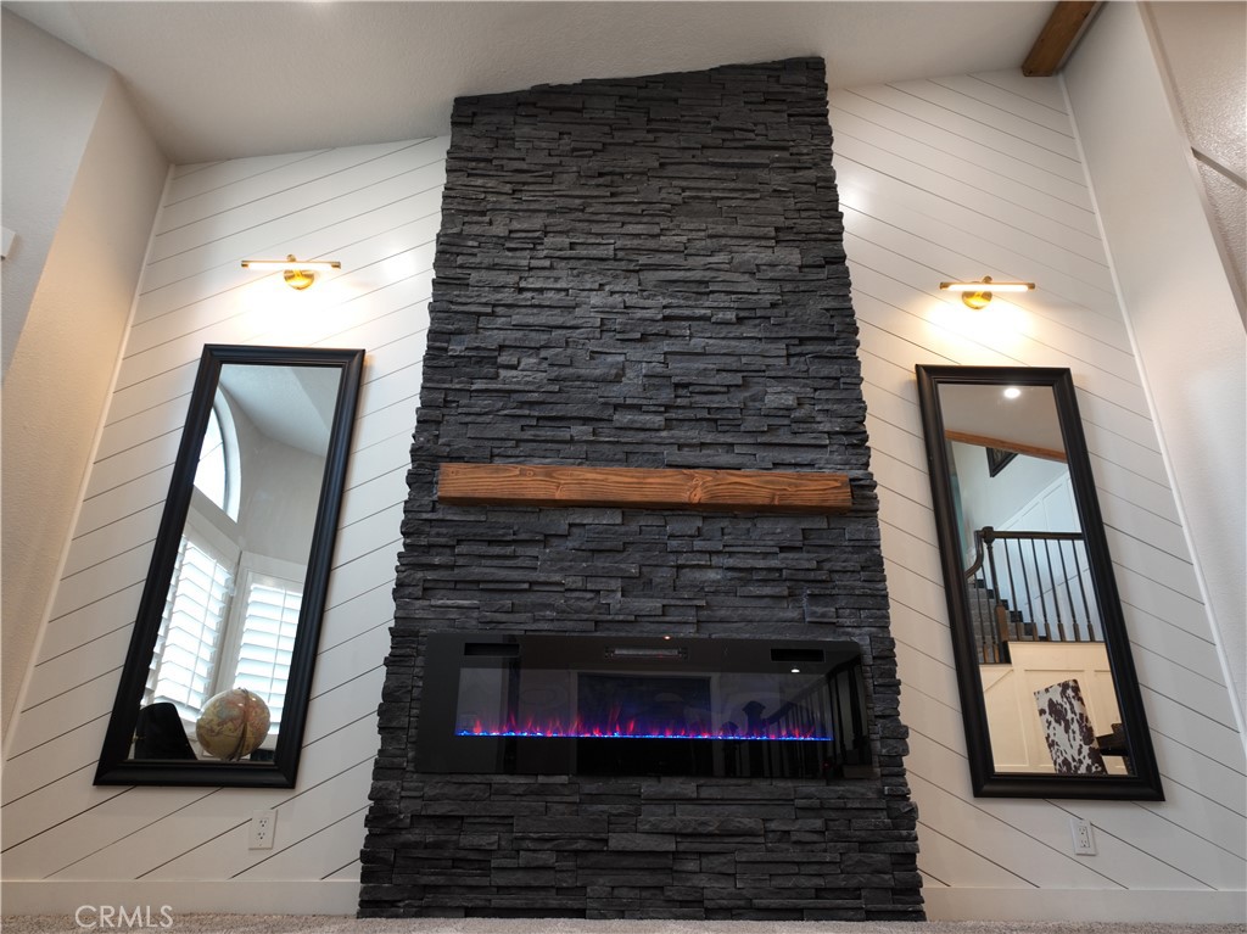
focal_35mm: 24
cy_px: 467
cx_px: 624
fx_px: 864
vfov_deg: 56.8
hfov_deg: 71.6
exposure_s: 1/15
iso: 130
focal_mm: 12.29
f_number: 2.8
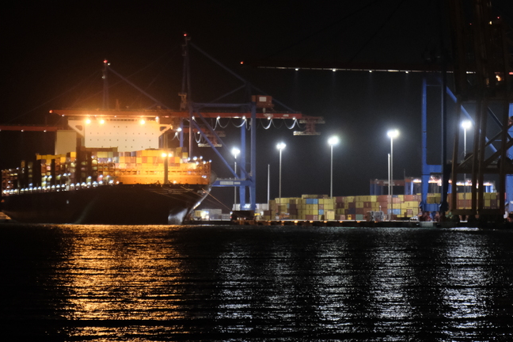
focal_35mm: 166
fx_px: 2365
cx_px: 324
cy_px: 158
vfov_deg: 8.3
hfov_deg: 12.4
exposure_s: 1/40
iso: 3200
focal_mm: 70
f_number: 2.8
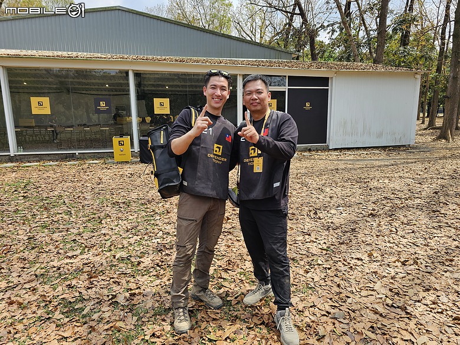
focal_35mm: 23
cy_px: 172
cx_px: 230
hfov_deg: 73.9
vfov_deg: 58.9
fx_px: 306
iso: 16
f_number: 1.7
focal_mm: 6.3
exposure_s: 1/481
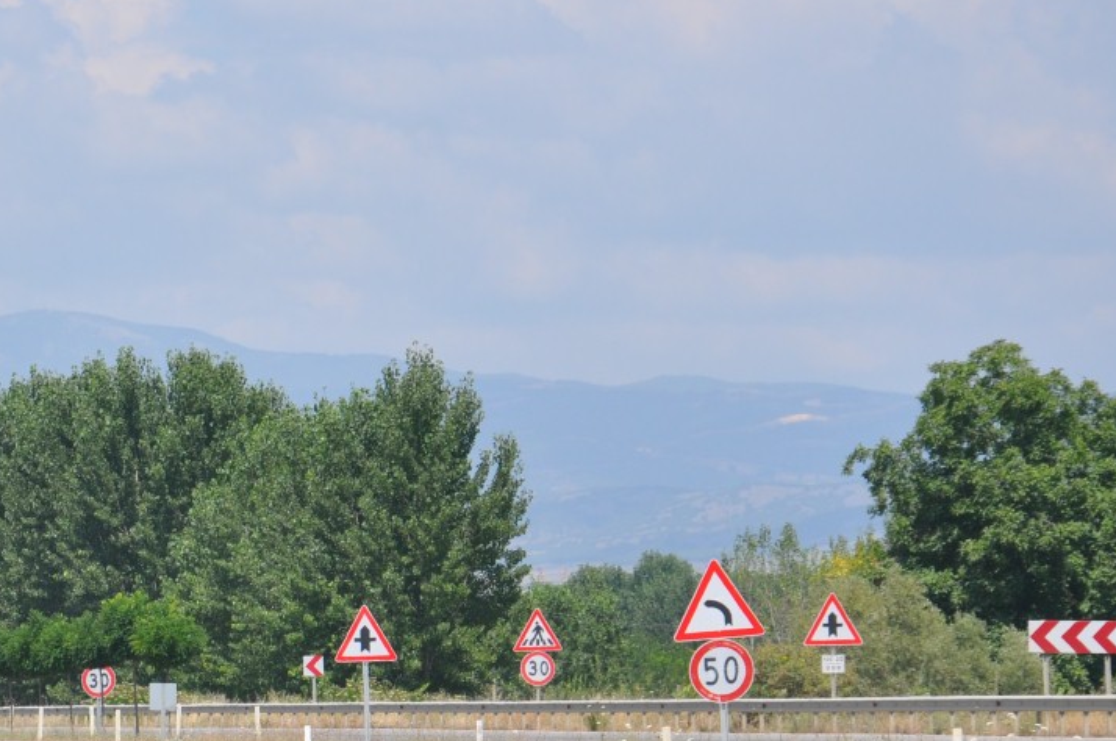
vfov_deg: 5.3
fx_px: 7929
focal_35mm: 256
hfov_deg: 8.0
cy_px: 653
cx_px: 91
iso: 200
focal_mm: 75
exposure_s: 1/400
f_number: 10
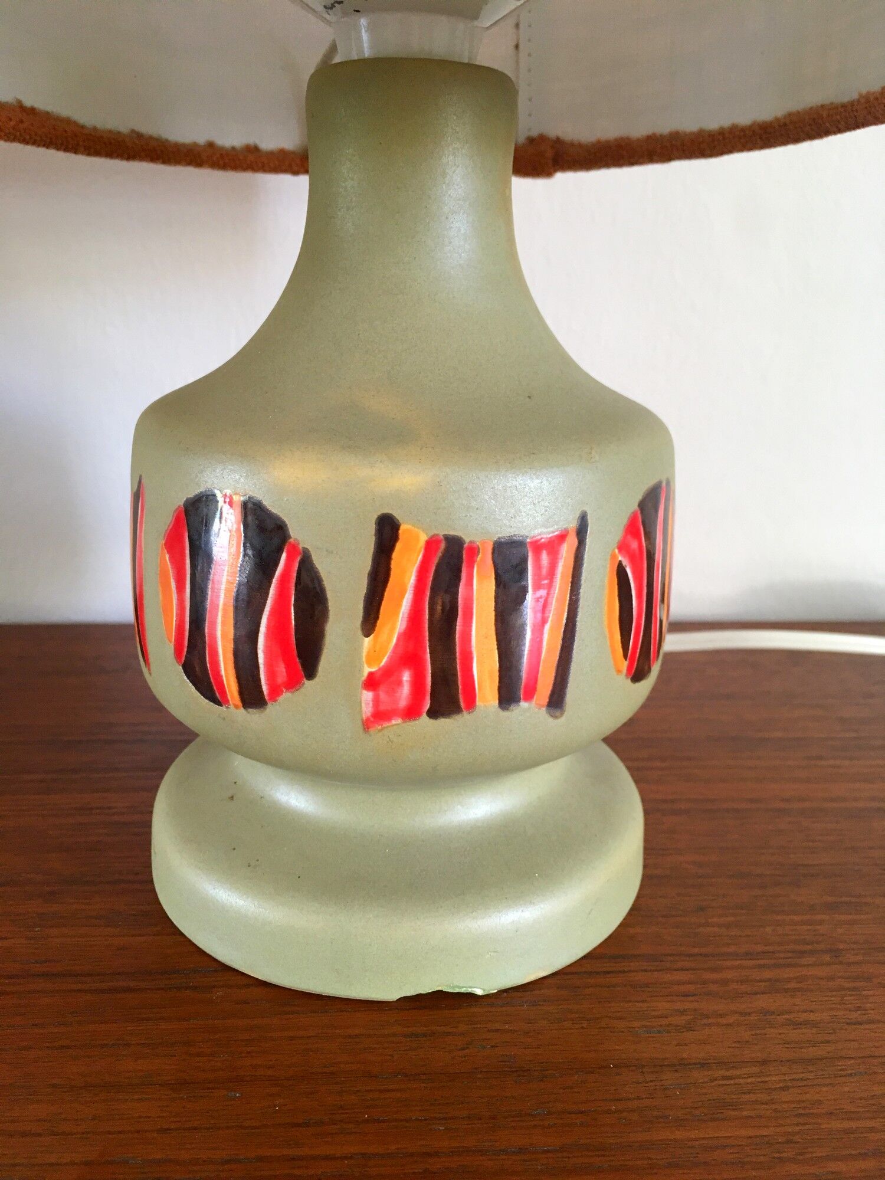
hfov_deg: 48.2
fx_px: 989
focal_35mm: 29
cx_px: 442
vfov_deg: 61.7
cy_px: 590
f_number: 2.2
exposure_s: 1/33
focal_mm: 4.15
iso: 125
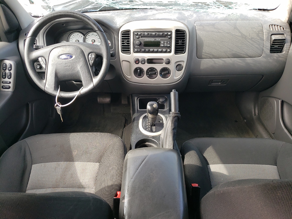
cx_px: 146
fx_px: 219
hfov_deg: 67.3
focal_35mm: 26
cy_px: 110
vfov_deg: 53.1
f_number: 1.5
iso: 50
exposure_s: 1/222
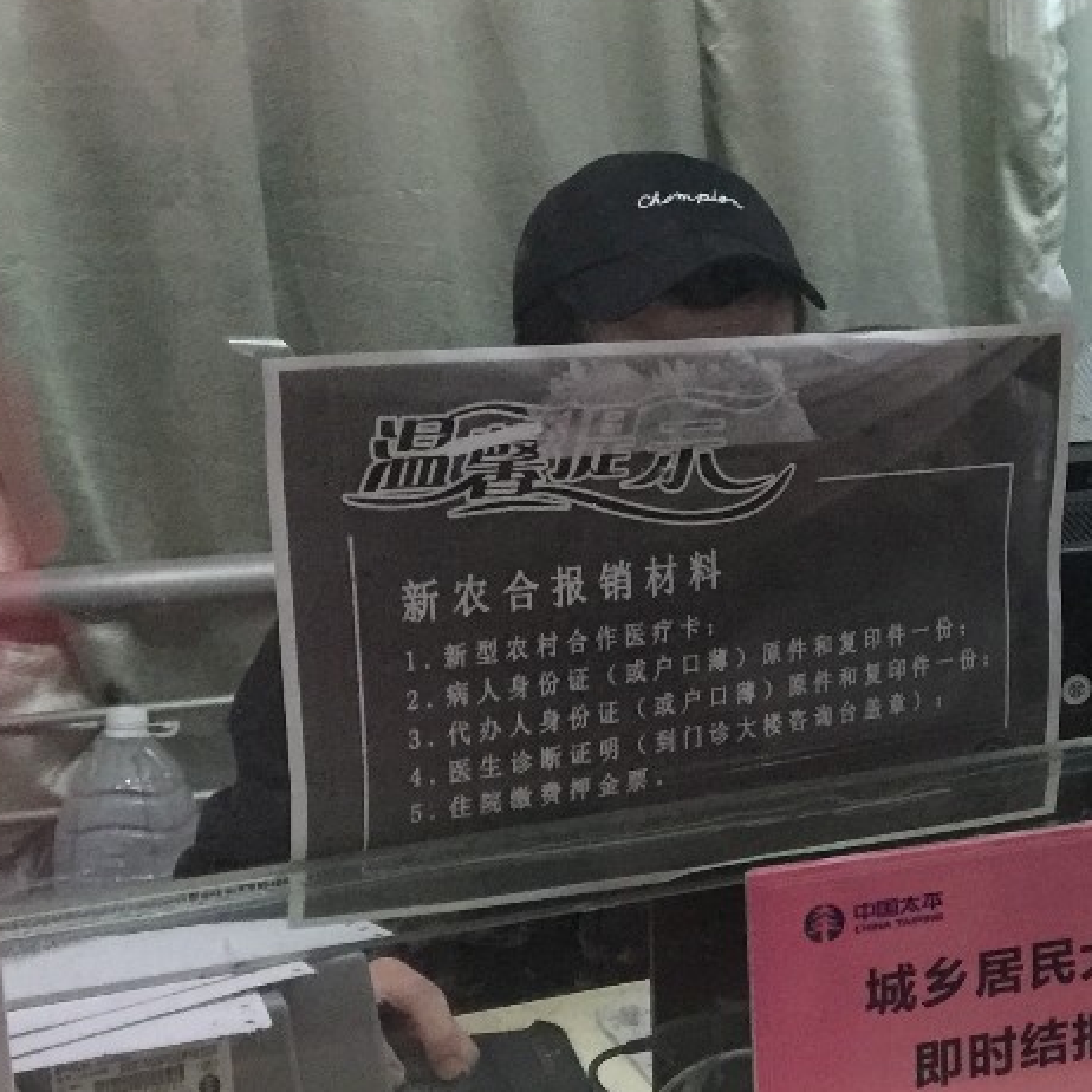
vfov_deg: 24.3
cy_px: 570
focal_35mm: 71
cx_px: 1439
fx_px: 2534
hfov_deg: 21.8
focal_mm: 4.15
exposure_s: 1/17
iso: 160
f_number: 2.2
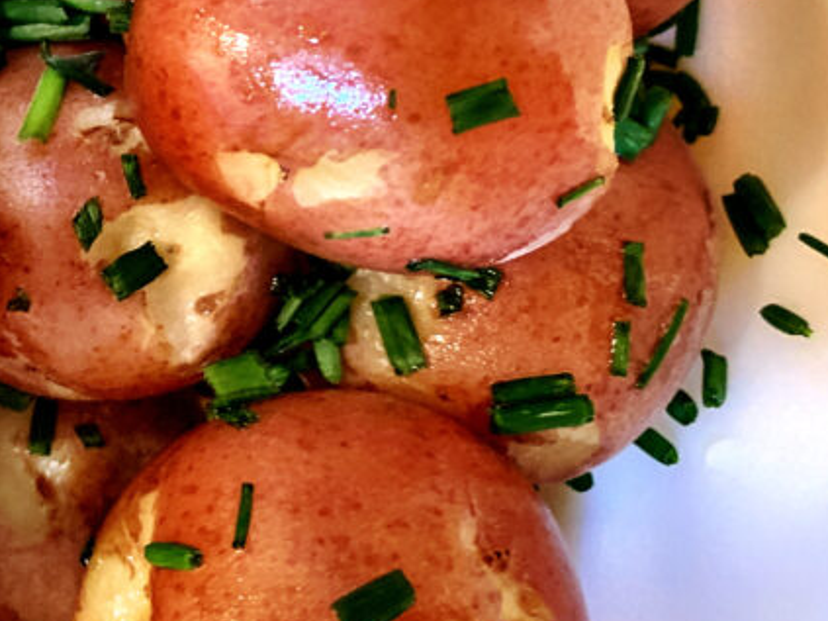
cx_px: -67
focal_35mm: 63
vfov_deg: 22.3
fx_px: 1507
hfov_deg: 28.2
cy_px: -24
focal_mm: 4.25
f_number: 1.8
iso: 320
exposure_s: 1/40
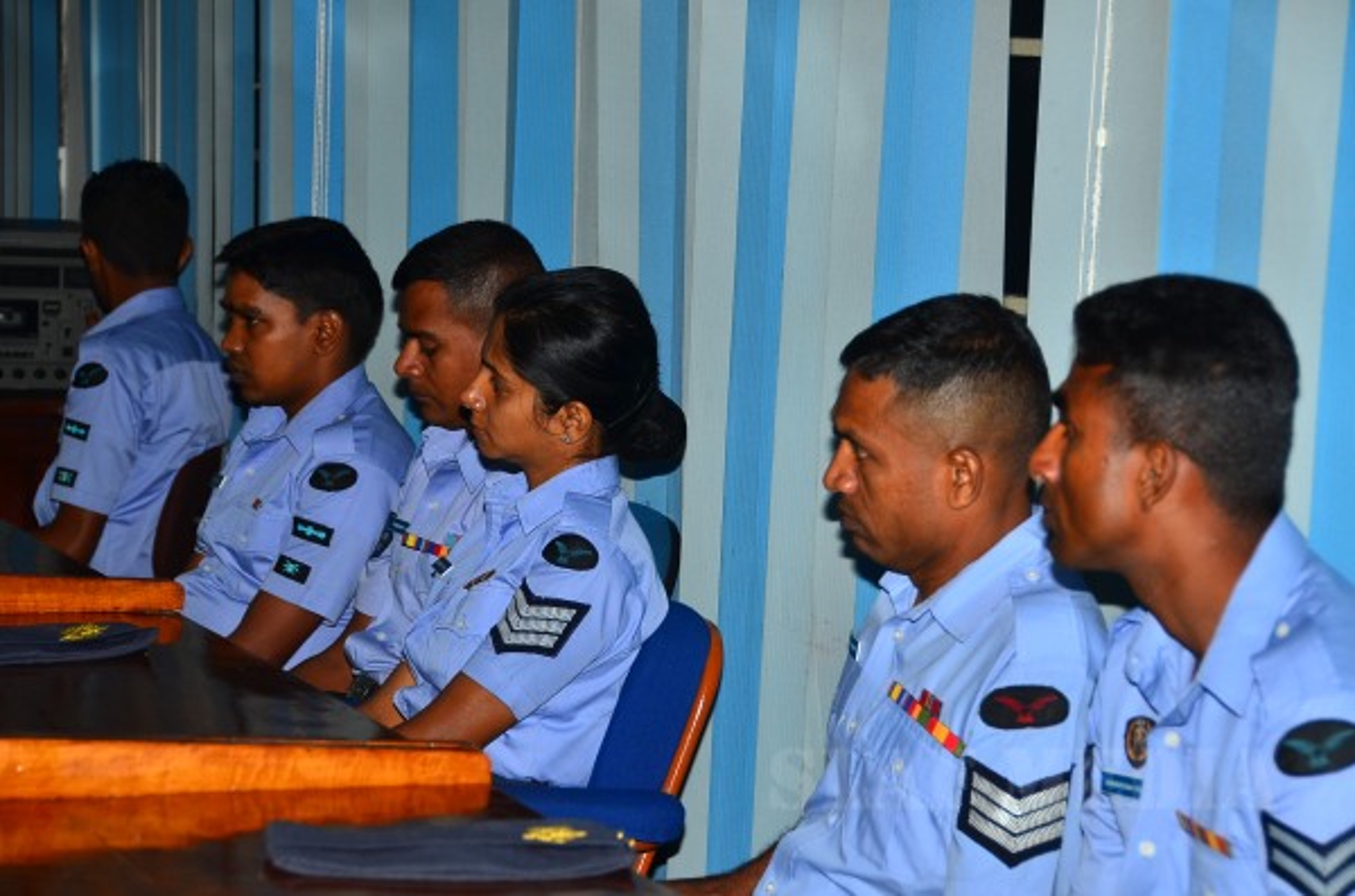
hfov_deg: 17.1
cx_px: 678
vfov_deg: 11.4
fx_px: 4506
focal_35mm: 120
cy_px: 448
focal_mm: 80
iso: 250
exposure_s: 1/60
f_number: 5.6
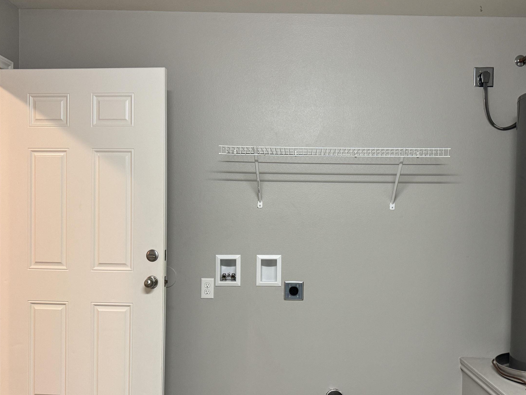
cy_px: 235
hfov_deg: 53.8
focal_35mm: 34
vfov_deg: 41.6
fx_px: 517
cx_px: 300
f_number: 1.78
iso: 250
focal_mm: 6.76
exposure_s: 1/60
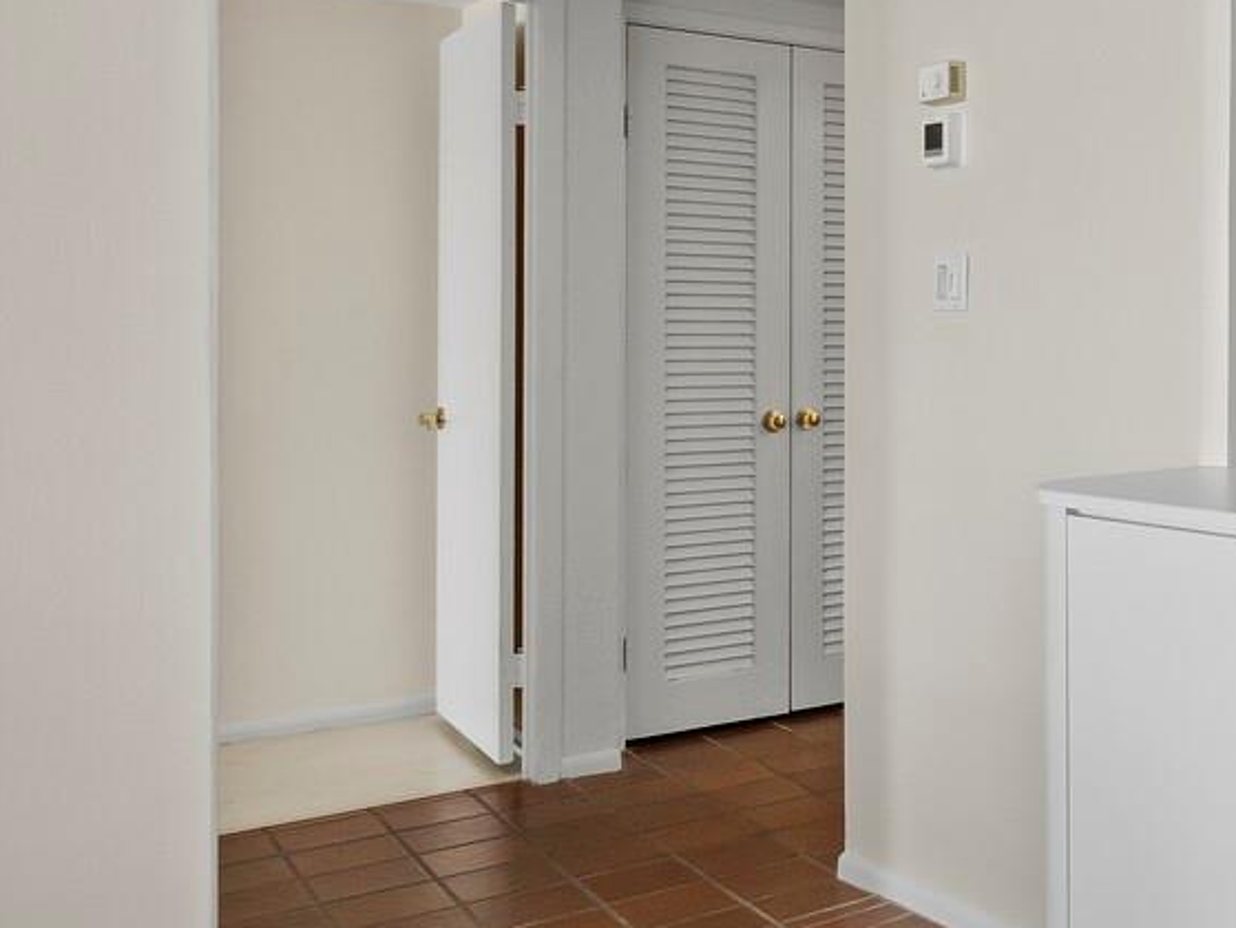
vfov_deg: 35.6
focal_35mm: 40
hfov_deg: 37.4
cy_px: 292
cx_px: 1426
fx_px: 1429
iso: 320
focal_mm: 7
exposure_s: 1/2.5
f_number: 11
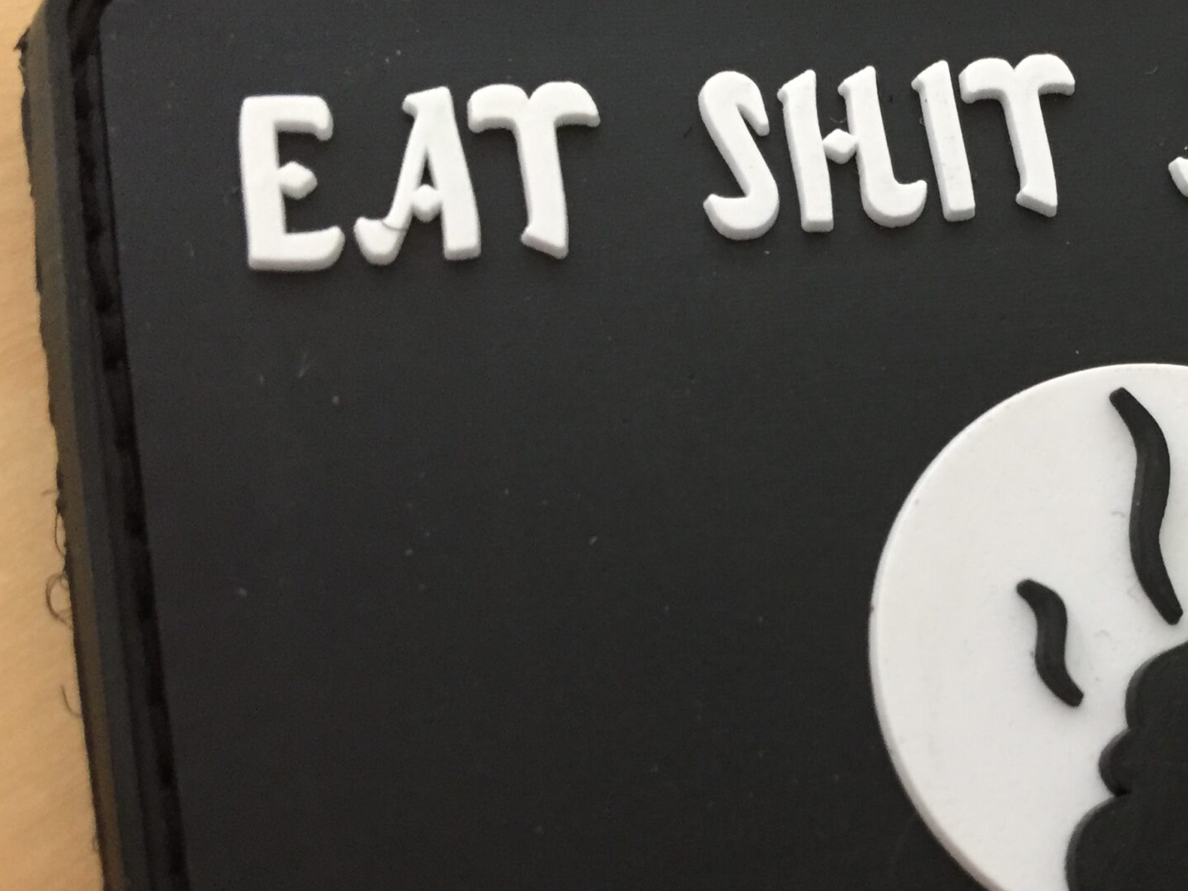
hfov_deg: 35.1
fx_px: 1785
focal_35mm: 52
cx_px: 1022
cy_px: 567
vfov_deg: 27.9
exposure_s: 1/33
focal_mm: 4.15
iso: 200
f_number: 2.2
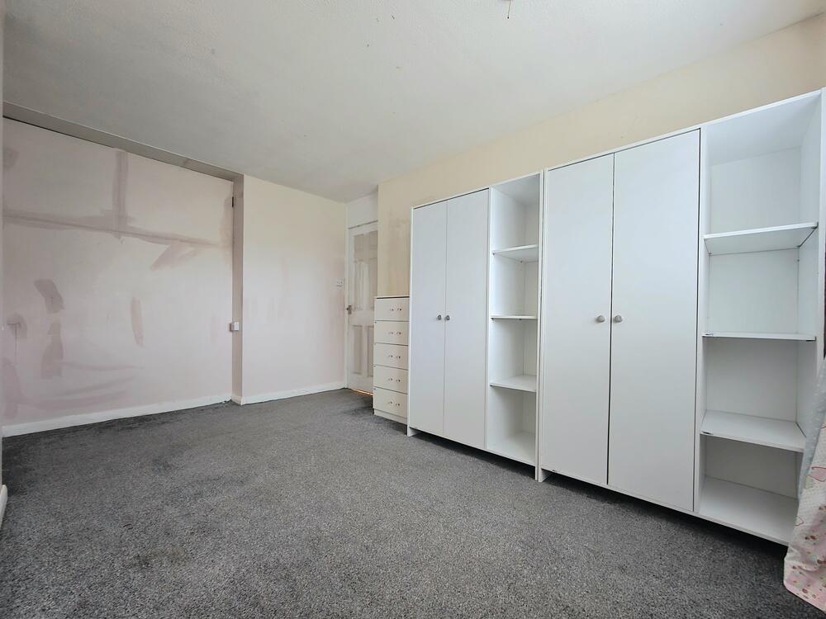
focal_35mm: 13
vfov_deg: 89.9
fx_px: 310
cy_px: 310
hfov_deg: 106.2
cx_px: 413
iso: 320
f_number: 2.2
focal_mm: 2.2
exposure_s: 1/10
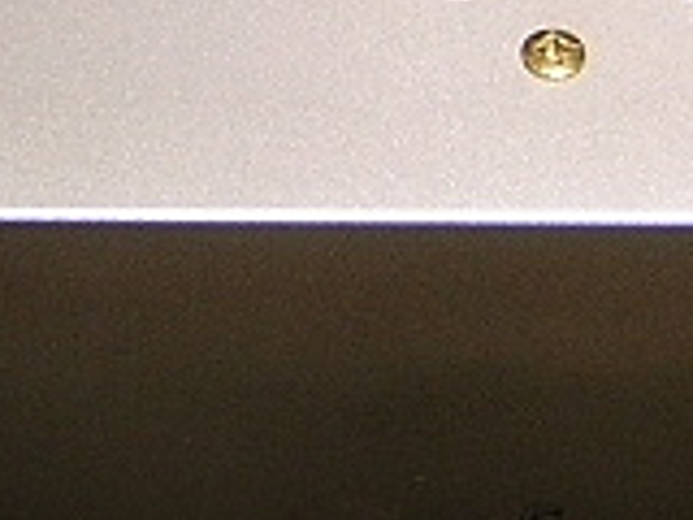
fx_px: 3283
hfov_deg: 12.0
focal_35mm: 164
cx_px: 269
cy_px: -143
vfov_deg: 8.9
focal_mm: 6.1
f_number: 2.9
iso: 208
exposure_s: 1/3.5
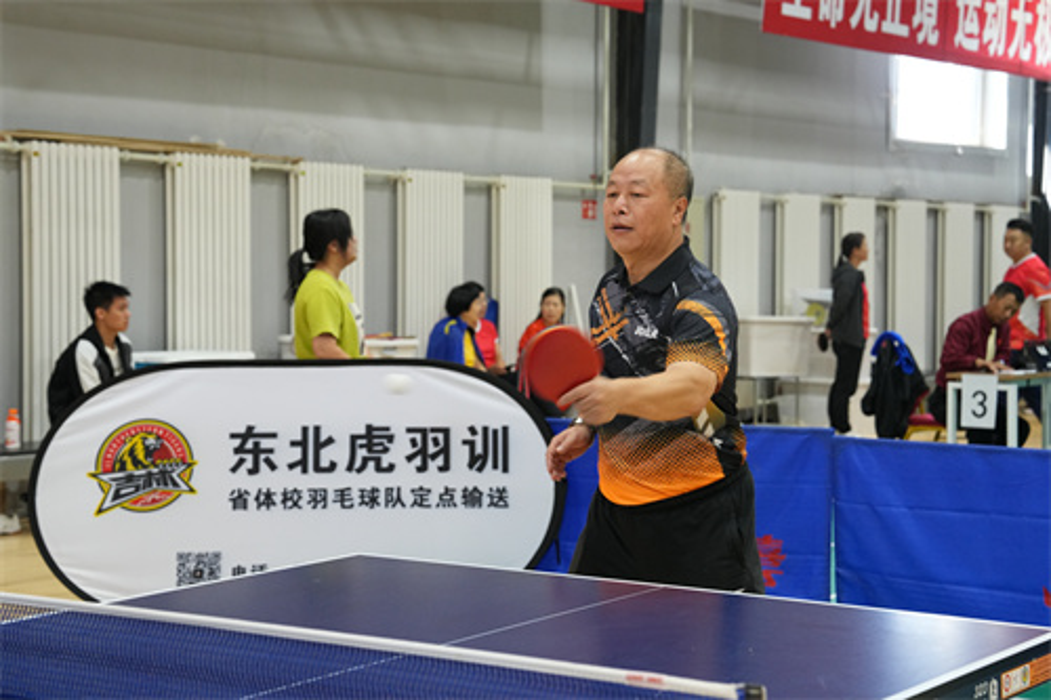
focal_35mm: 70
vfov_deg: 19.4
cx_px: 526
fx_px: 2043
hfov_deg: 28.9
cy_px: 350
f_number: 5.6
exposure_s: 1/100
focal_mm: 70
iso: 2000
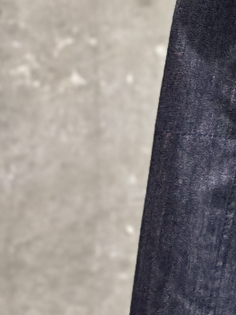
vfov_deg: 6.8
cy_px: -384
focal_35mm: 277
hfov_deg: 5.2
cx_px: 549
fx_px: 2519
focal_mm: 6.86
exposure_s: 1/93
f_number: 1.78
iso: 125
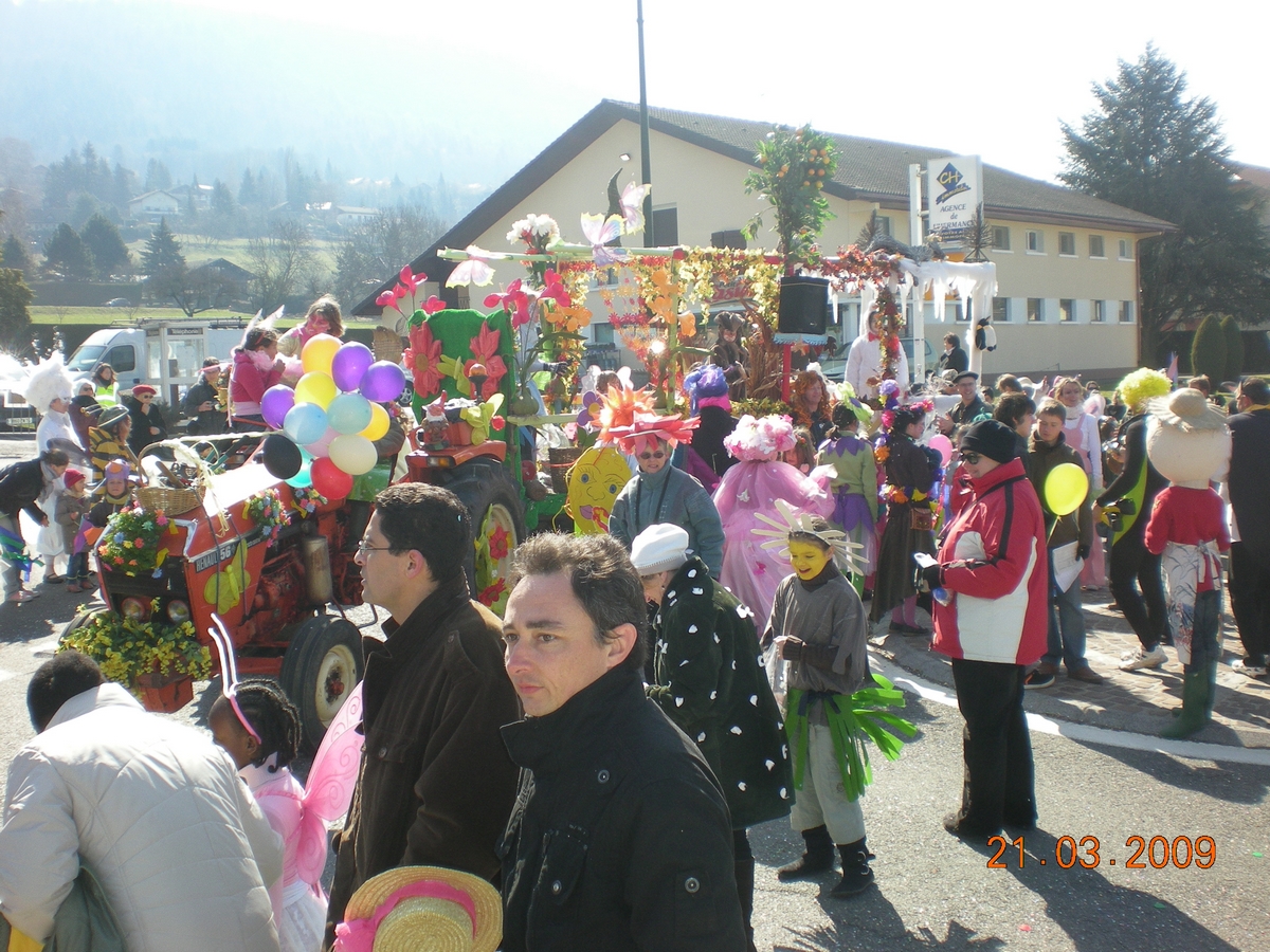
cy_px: 476
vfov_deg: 37.7
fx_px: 1394
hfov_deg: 49.0
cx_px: 635
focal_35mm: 38
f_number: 4.6
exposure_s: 1/214
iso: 77
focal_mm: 6.3
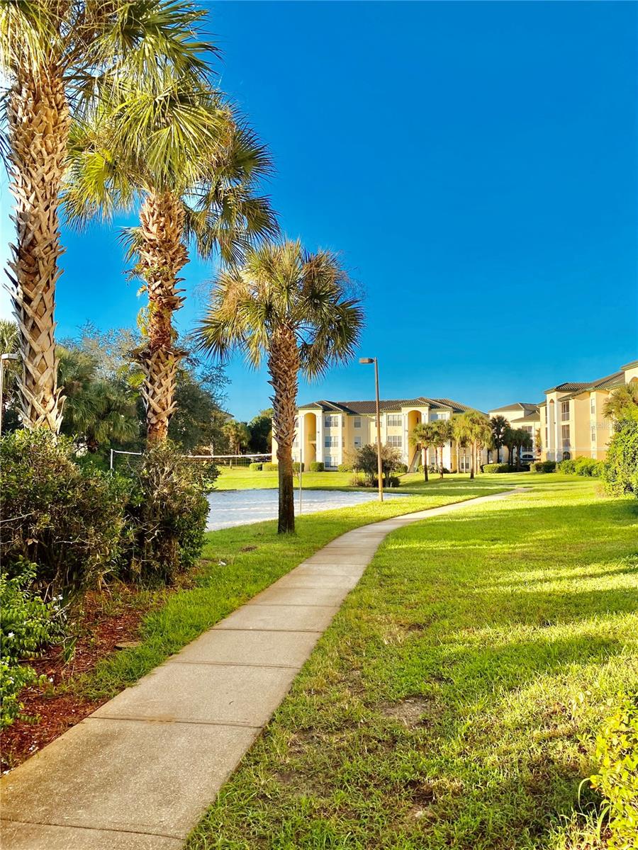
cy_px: 425
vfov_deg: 67.3
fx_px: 639
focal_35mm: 26
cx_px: 319
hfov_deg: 53.1
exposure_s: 1/1866
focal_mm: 4.25
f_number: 1.8
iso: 32
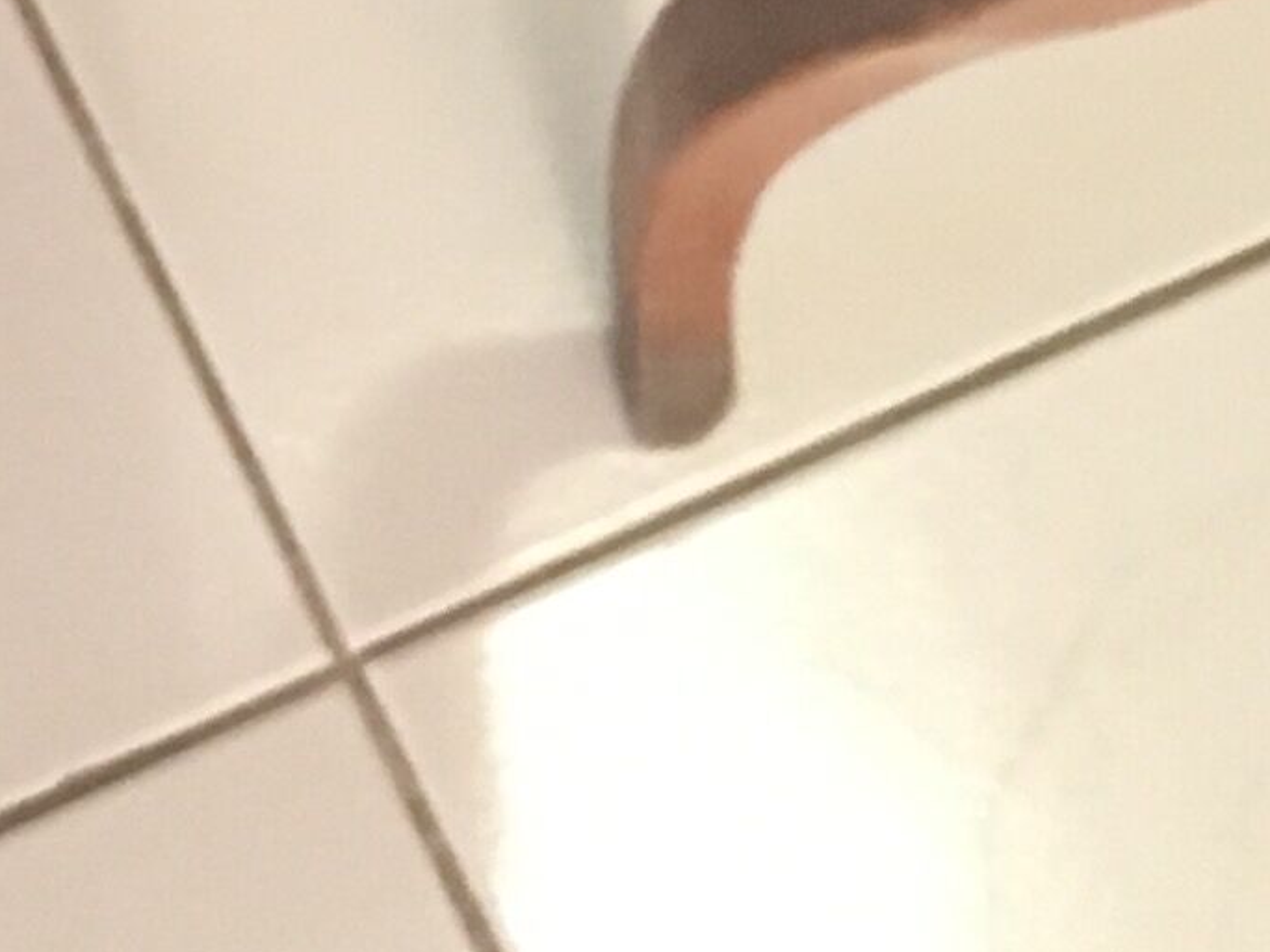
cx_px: -362
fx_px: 6274
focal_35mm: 171
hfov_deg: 11.3
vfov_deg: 8.1
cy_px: -1160
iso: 200
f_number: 2.2
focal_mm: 4.15
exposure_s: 1/17
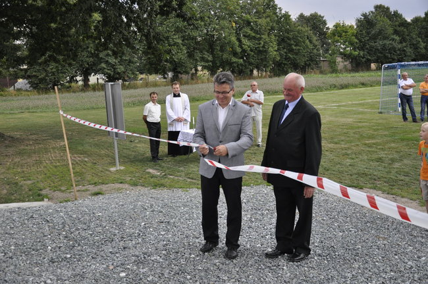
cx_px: 214
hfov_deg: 49.6
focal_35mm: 39
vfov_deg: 34.1
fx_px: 463
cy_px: 142
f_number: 4
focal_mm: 26
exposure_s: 1/640
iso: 800
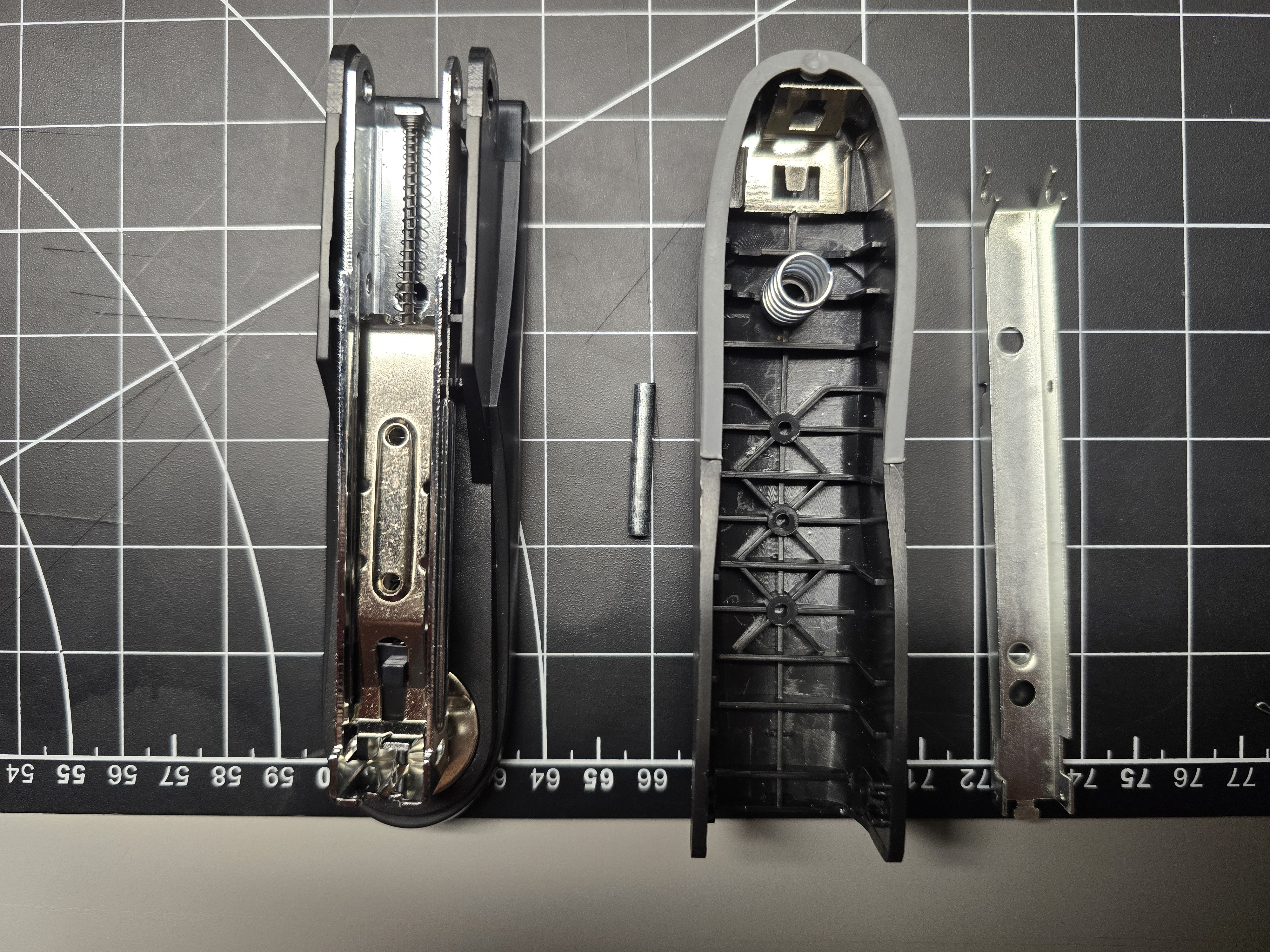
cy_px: 476
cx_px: 635
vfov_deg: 58.9
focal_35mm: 23
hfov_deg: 73.9
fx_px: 844
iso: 250
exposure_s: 1/120
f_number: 1.7
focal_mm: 6.3
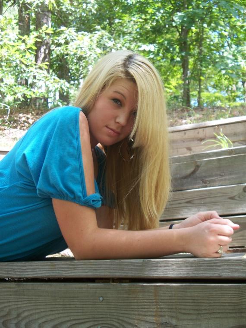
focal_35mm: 61
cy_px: 164
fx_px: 578
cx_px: 123
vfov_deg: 31.7
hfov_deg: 24.0
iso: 64
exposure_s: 1/50
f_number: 3.1
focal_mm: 12.89
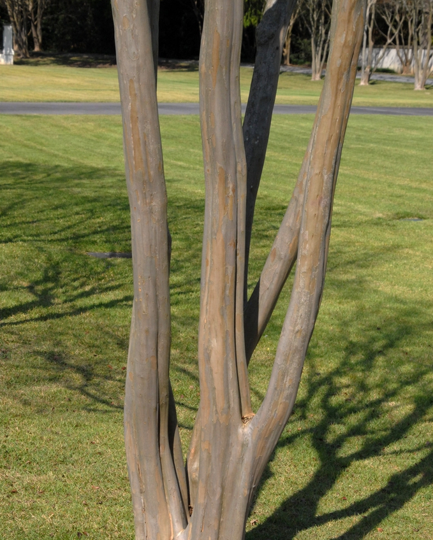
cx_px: 218
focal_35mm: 111
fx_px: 1770
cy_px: 320
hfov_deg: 13.9
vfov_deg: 17.4
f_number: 11
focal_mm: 65
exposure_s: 1/500
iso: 400
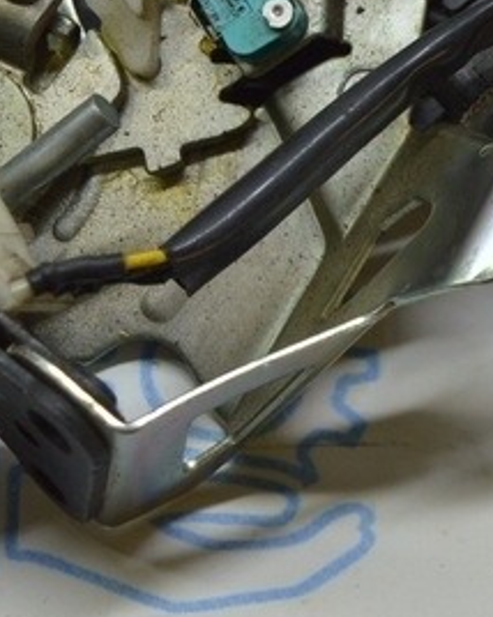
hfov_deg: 11.9
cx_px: 323
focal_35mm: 129
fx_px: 2355
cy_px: 201
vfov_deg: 14.9
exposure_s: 1/100
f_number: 4
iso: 400
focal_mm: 24
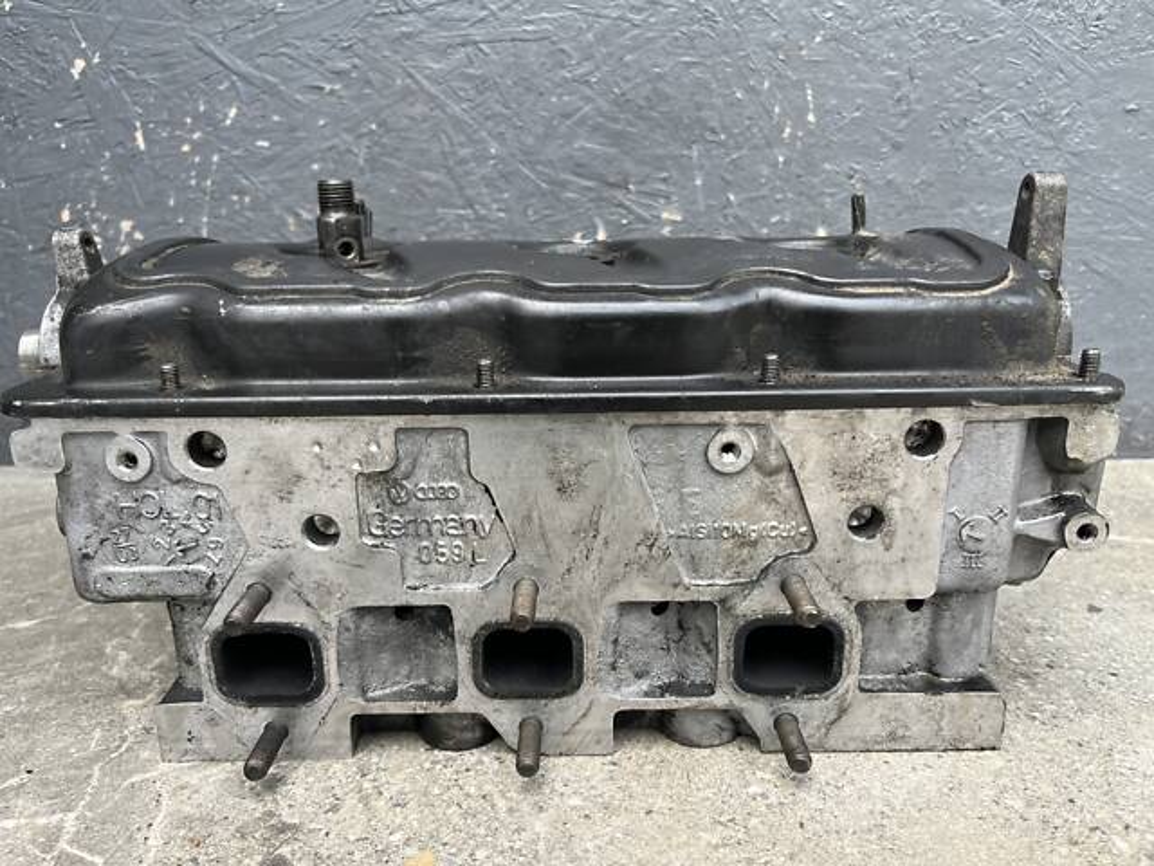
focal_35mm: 26
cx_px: 577
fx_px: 867
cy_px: 433
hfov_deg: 67.3
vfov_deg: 53.1
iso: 50
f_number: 1.6
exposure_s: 1/301
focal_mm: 5.1
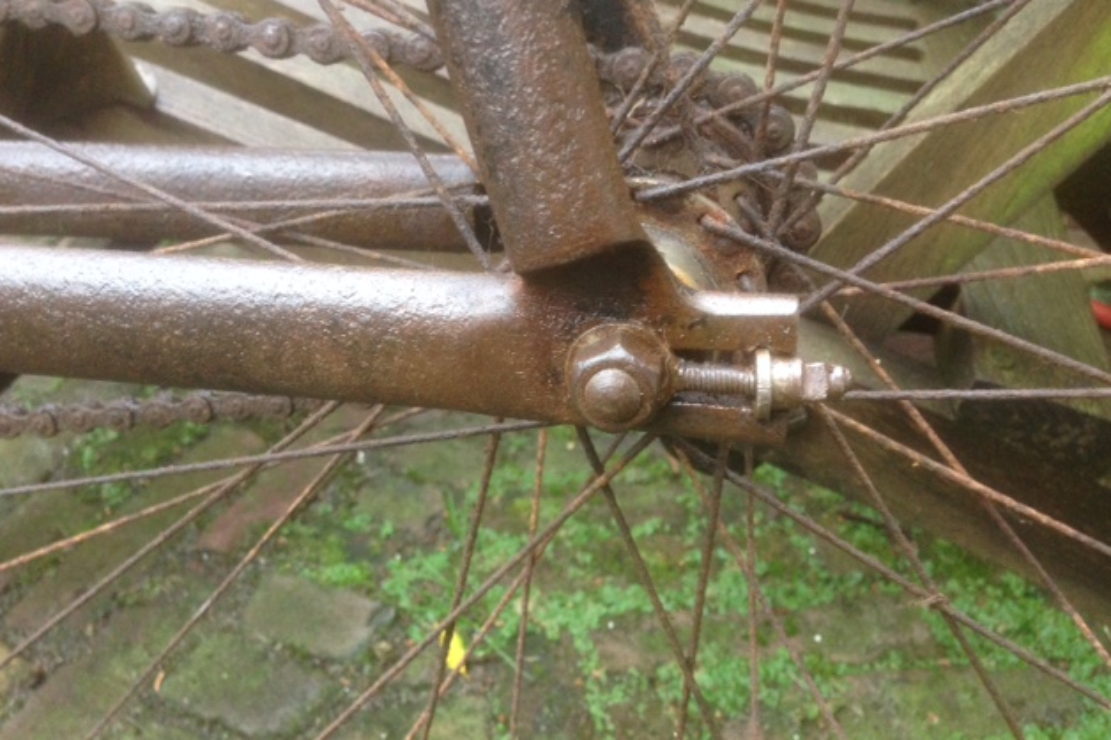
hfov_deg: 54.5
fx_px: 1080
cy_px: 386
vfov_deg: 37.8
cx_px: 548
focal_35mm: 35
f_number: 2.4
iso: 200
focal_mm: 4.12
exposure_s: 1/20
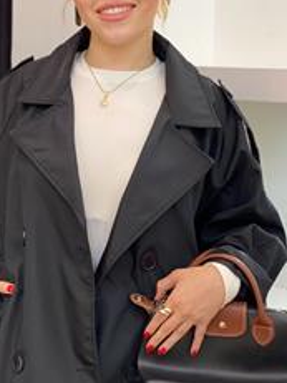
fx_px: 1029
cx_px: 68
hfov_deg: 15.8
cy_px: 208
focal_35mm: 93
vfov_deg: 21.1
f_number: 2
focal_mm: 6
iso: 100
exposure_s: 1/100
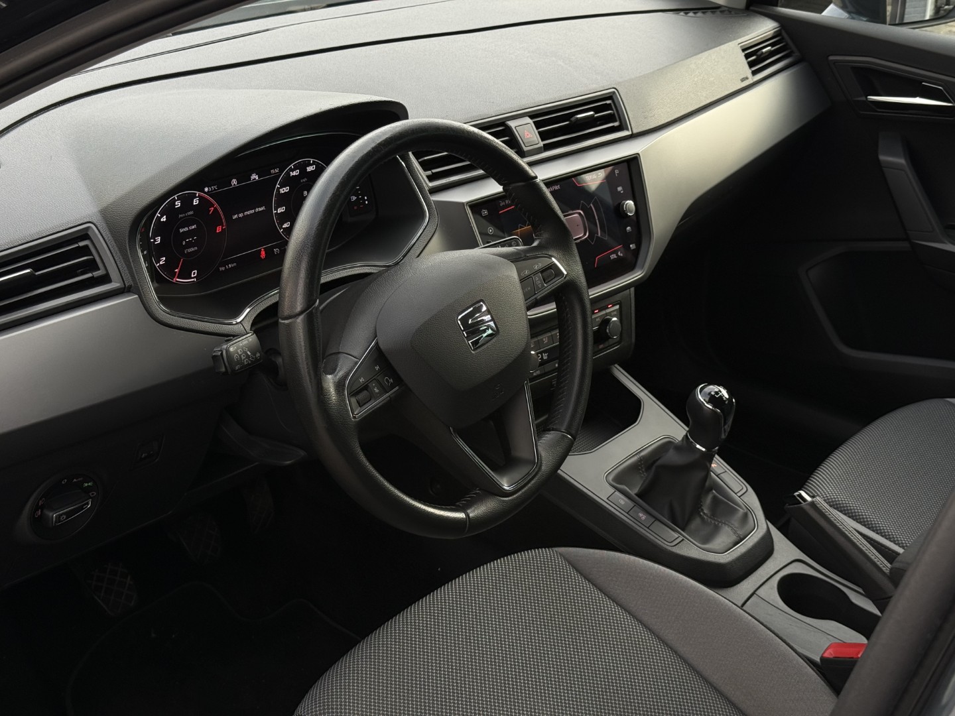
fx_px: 1324
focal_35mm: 48
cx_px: 478
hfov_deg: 39.7
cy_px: 358
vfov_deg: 30.3
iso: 64
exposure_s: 1/279
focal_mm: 6.76
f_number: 1.78
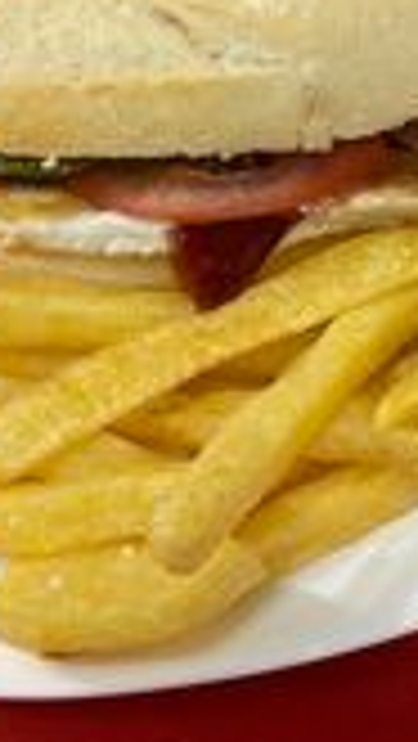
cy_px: 328
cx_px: 297
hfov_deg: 16.5
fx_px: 1436
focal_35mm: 73
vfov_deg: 28.9
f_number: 1.6
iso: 160
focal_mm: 5.1
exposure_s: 1/50
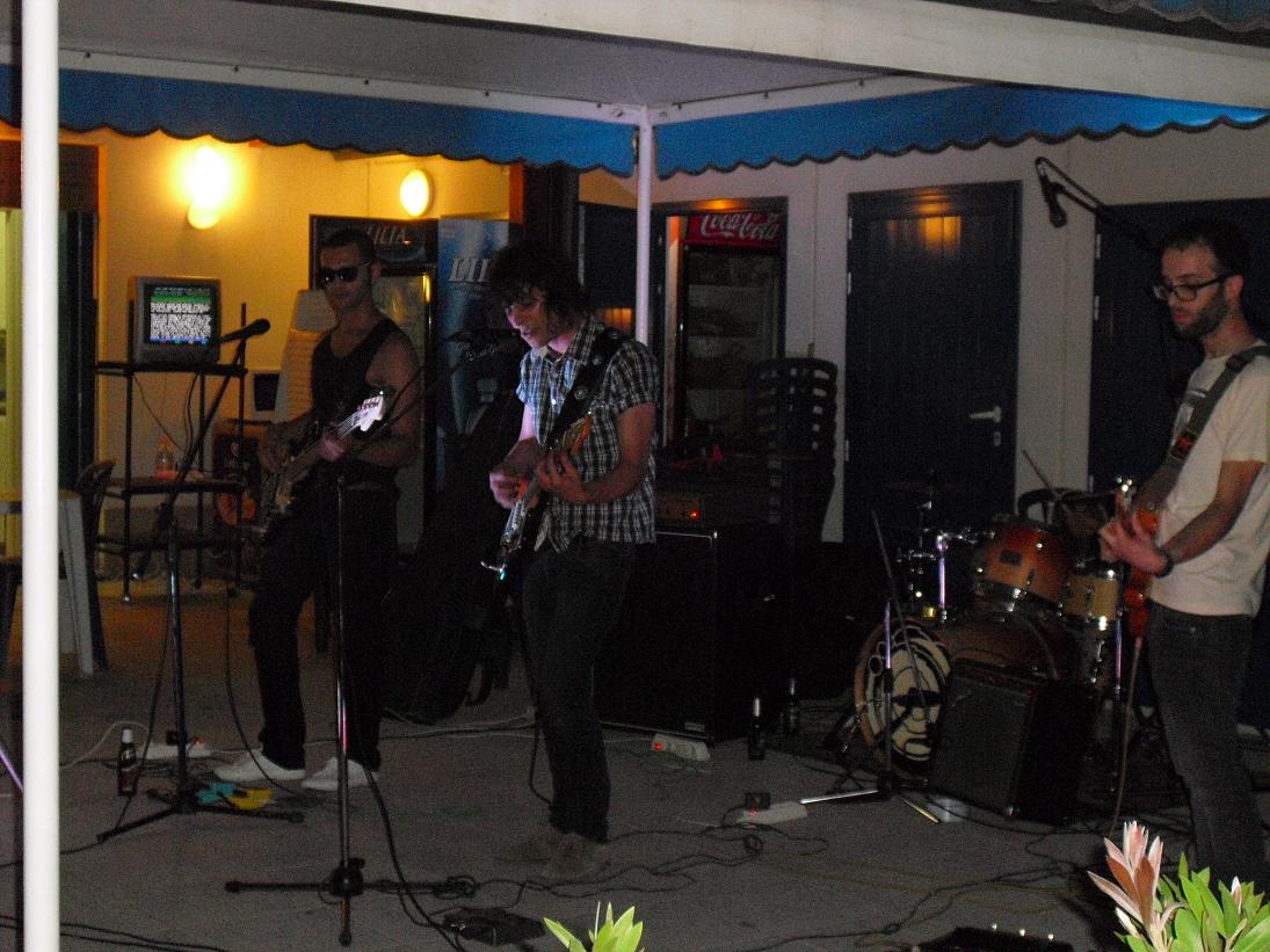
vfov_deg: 23.3
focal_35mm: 63
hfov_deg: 30.7
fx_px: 2311
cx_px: 635
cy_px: 476
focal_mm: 11.2
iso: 800
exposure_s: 1/60
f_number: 4.2
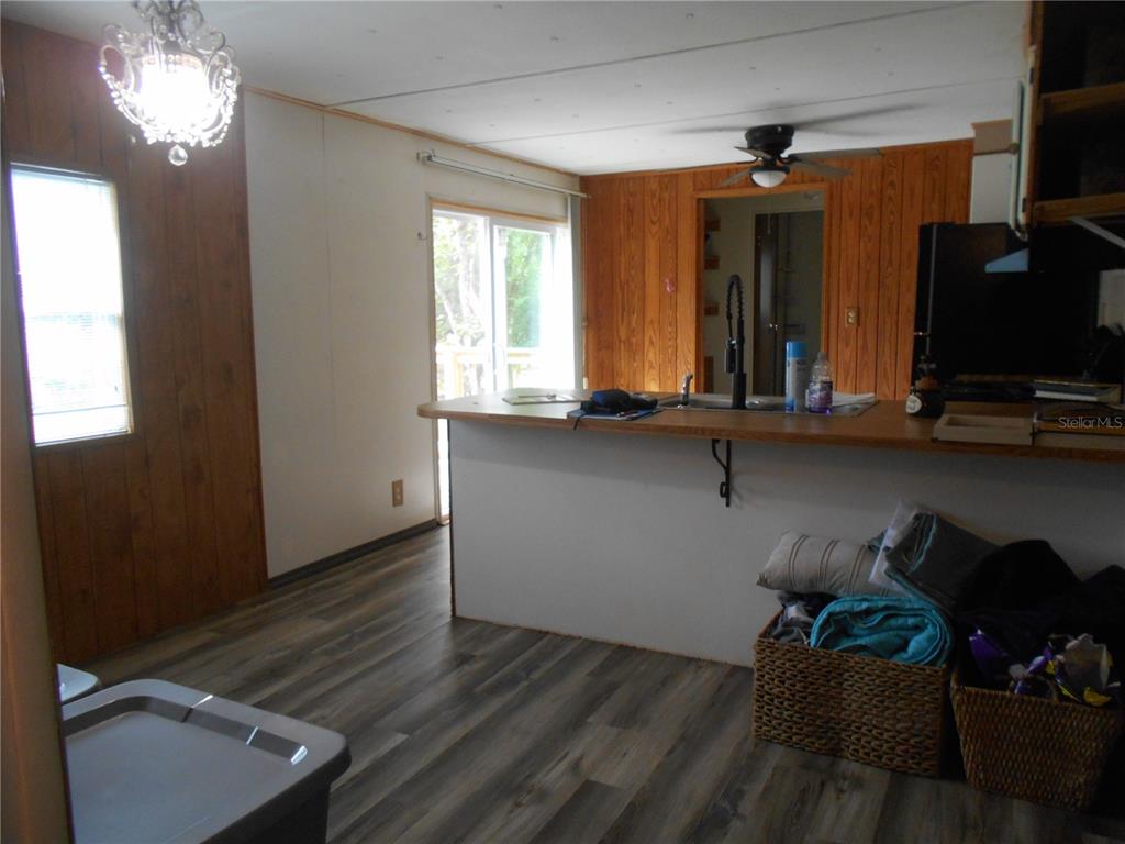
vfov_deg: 53.1
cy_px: 422
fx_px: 845
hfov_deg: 67.3
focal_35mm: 26
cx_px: 562
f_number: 3.2
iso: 320
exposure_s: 1/30
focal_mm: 4.6
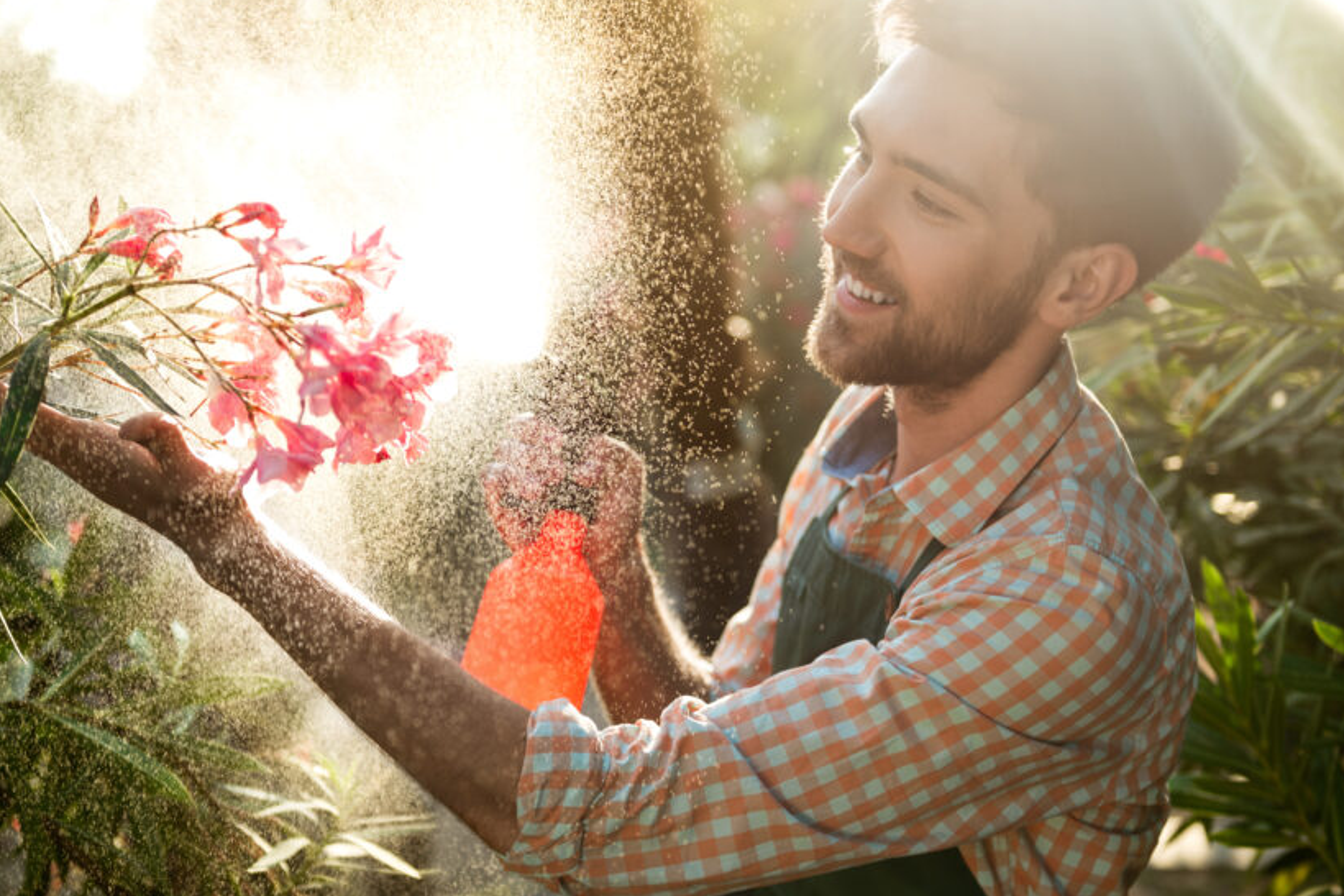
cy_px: 447
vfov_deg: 22.6
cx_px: 615
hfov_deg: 33.4
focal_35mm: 60
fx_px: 2240
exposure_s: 1/250
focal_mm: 48
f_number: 2.8
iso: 100
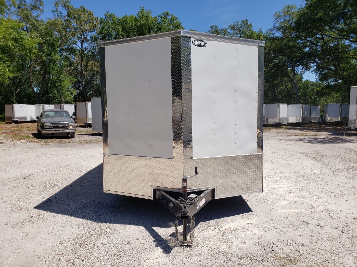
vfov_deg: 53.1
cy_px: 134
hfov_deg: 67.3
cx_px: 178
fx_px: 268
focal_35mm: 26
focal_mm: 4.3
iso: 50
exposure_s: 1/1894
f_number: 2.4
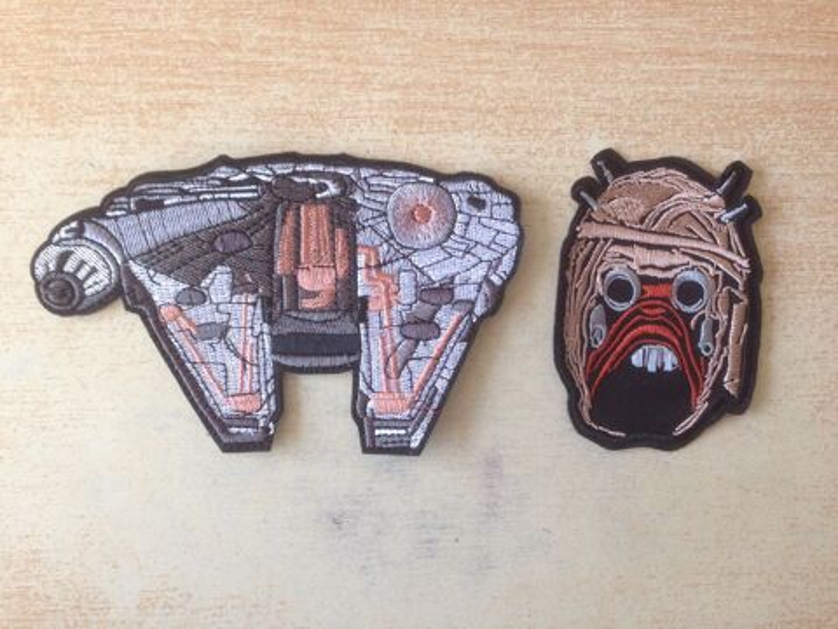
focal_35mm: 33
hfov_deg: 55.4
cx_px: 419
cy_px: 314
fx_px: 799
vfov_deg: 42.9
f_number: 2.4
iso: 50
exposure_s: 1/40
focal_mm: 4.12
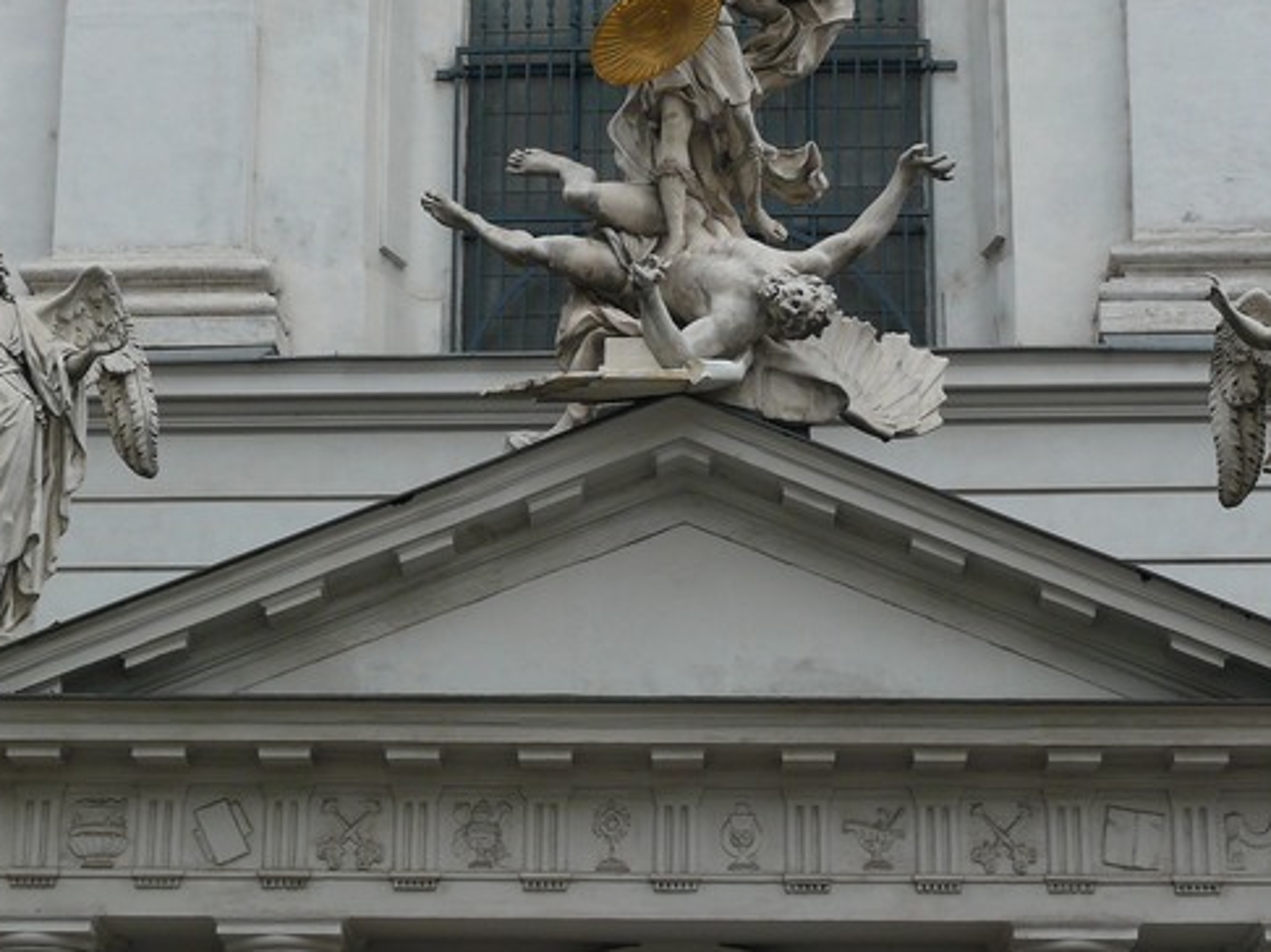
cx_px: 649
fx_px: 3853
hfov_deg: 18.7
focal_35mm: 105
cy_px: 269
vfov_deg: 14.0
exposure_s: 1/125
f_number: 4
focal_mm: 14.4
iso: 100
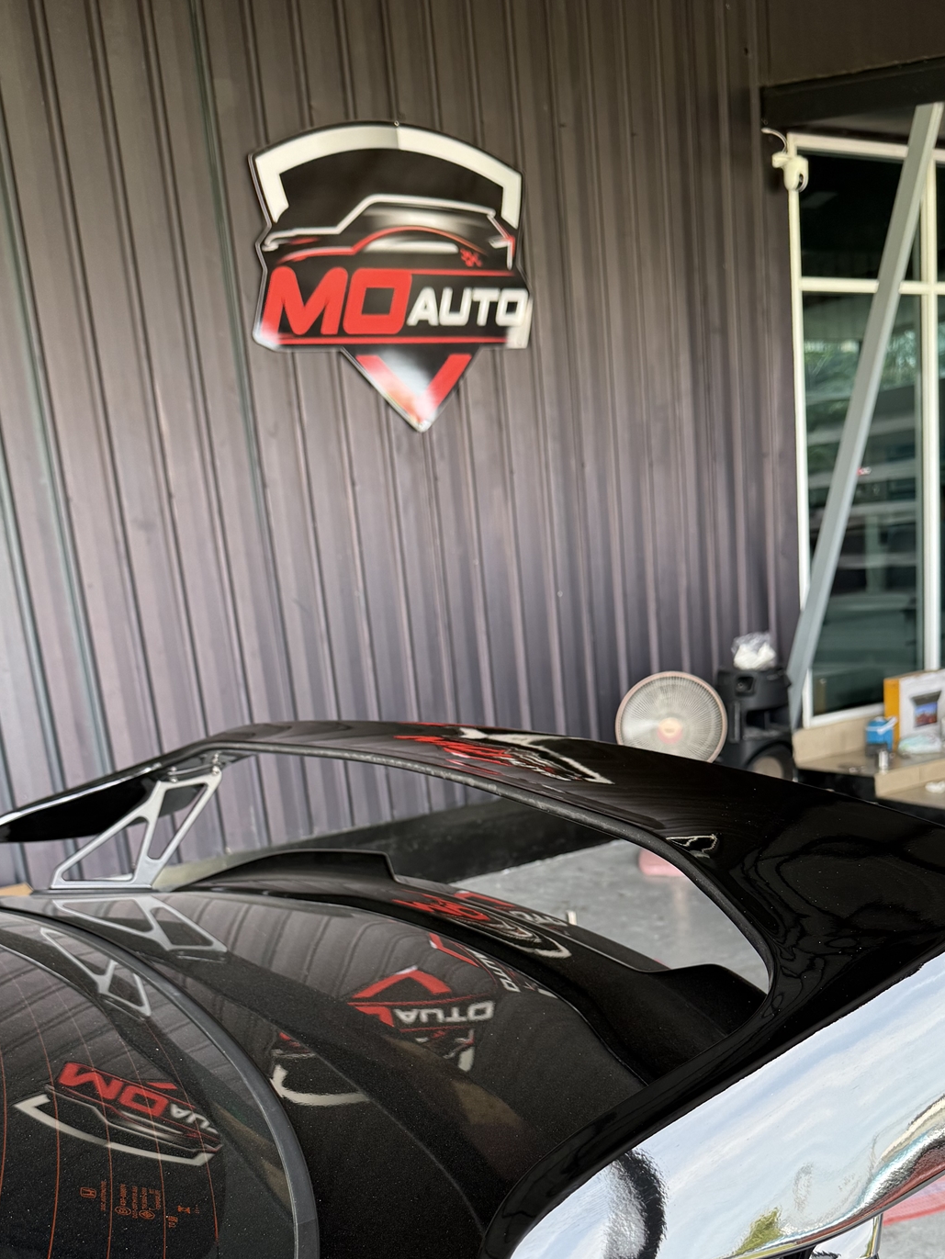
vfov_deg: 50.9
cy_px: 906
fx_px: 1273
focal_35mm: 35
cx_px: 485
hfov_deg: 40.7
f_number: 1.78
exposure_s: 1/121
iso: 80
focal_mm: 6.76
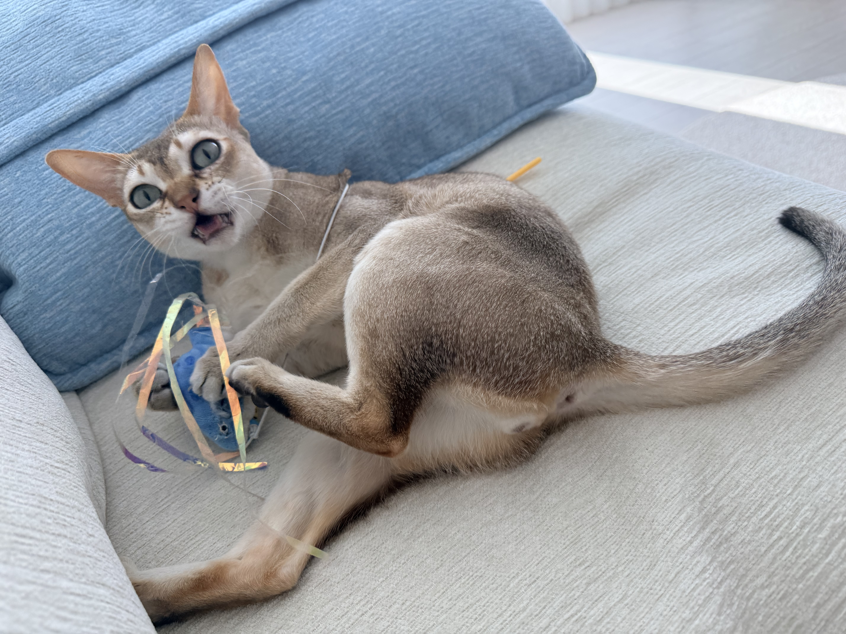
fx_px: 587
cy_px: 317
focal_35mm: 24
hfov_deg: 71.6
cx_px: 423
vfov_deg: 56.8
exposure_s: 1/401
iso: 100
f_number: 1.78
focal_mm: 6.76
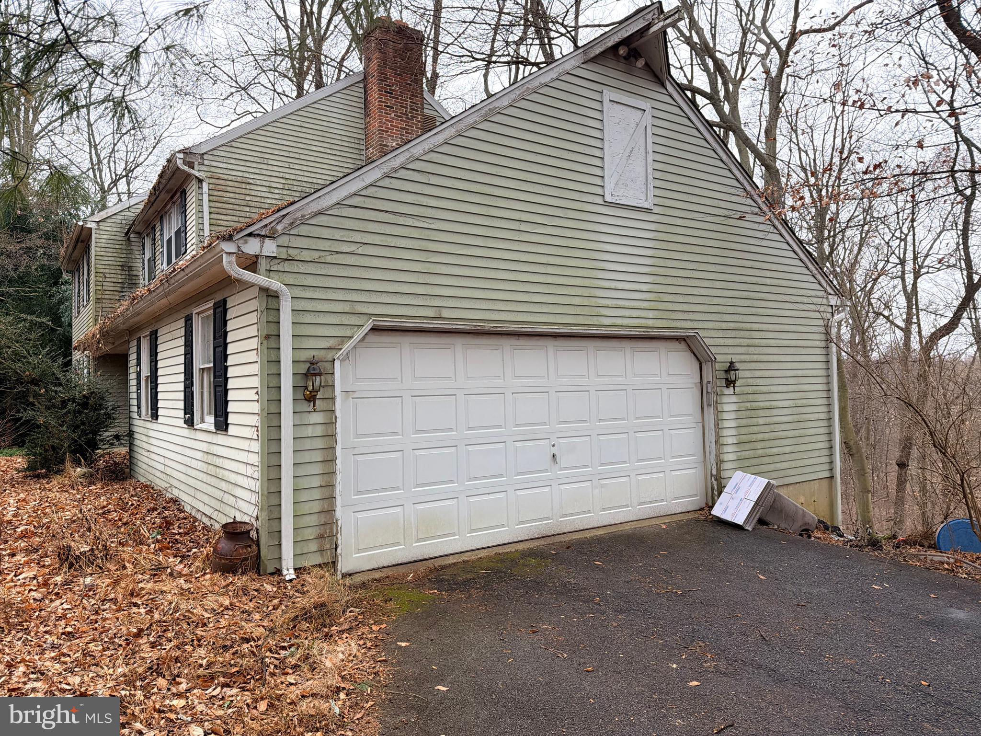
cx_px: 490
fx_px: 680
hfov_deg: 71.6
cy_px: 368
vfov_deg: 56.8
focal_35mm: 24
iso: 200
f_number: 1.78
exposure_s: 1/85
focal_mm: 6.76
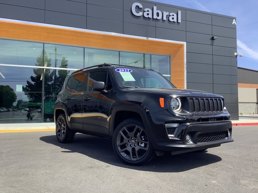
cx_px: 129
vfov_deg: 45.4
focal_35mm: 31
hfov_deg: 58.4
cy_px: 96
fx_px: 231
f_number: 2.4
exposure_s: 1/562
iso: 25
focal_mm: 3.3
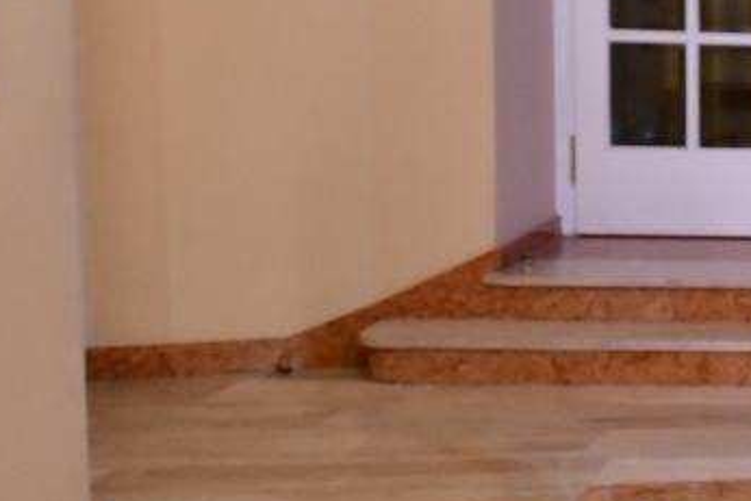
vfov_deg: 15.4
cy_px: 176
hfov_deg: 18.4
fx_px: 1857
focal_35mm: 89
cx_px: 1318
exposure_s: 1/200
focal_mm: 19
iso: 2000
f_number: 2.8
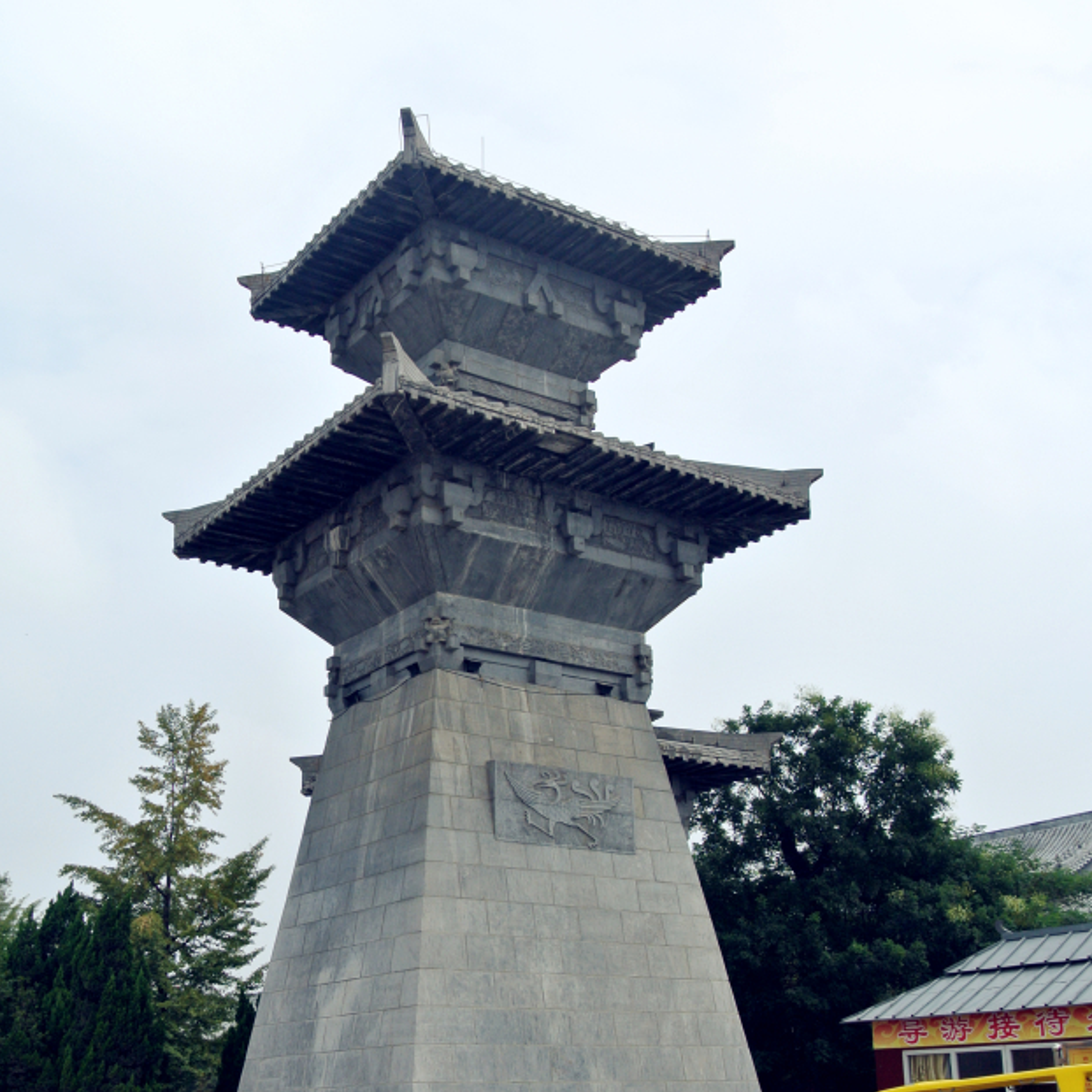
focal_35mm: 42
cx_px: 538
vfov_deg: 39.7
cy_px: 686
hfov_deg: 40.0
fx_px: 1499
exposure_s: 1/640
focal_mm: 11.4
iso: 100
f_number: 4.5
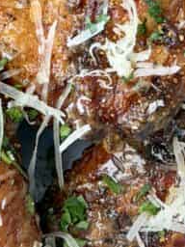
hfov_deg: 7.7
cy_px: -109
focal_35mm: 192
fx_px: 1368
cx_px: 115
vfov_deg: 10.0
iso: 64
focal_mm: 6.76
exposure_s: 1/120
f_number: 1.78
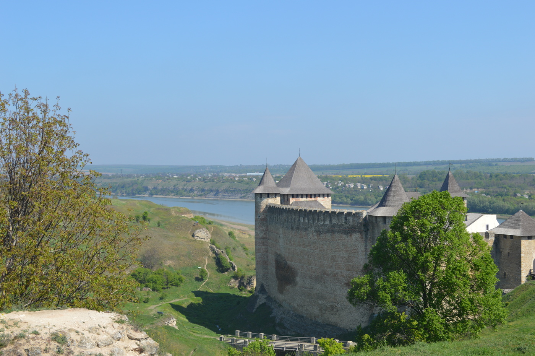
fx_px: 713
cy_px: 178
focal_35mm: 48
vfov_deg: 28.0
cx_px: 268
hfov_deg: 41.1
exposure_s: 1/200
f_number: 7.1
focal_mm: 32
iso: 100
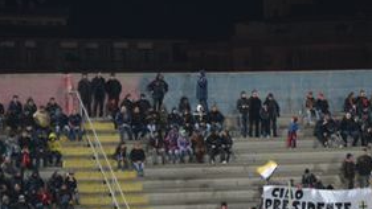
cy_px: 179
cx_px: 330
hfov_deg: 6.4
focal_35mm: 334
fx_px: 3295
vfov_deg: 3.6
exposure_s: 1/30
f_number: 5.6
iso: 1000
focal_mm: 105
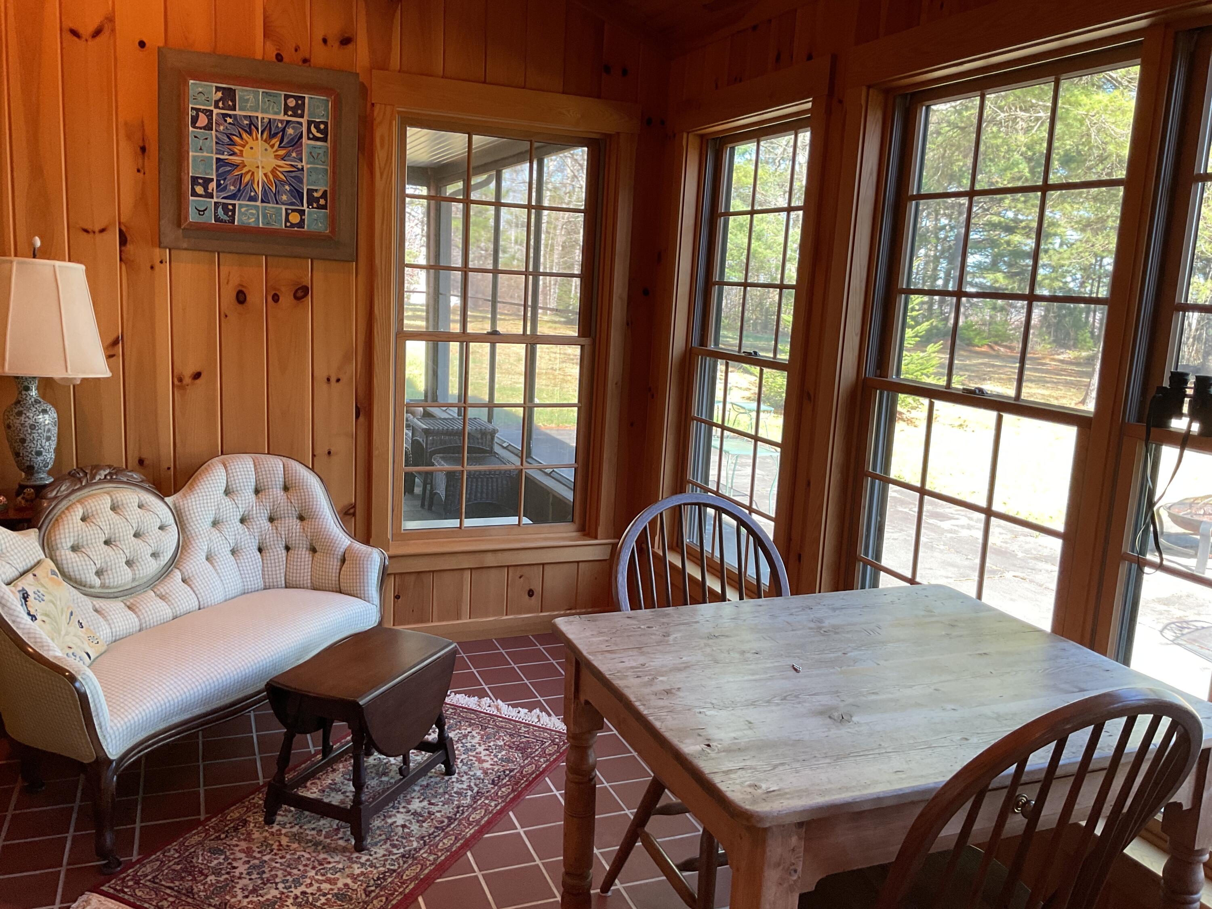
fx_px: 1015
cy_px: 454
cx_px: 606
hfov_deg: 61.7
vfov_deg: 48.2
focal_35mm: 29
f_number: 1.8
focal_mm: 3
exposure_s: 1/60
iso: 50
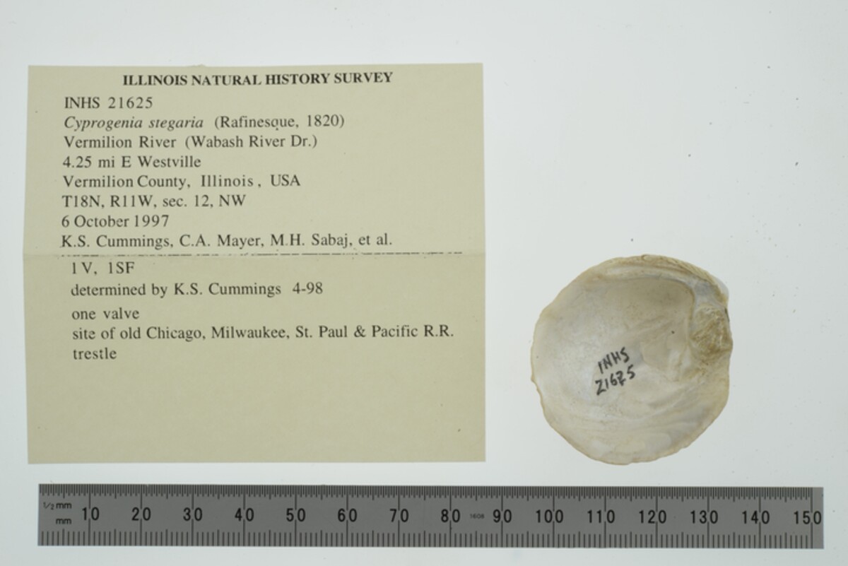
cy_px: 283
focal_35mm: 60
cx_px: 424
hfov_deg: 33.4
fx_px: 1414
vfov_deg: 22.6
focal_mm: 60
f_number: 32
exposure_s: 1/10
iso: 100
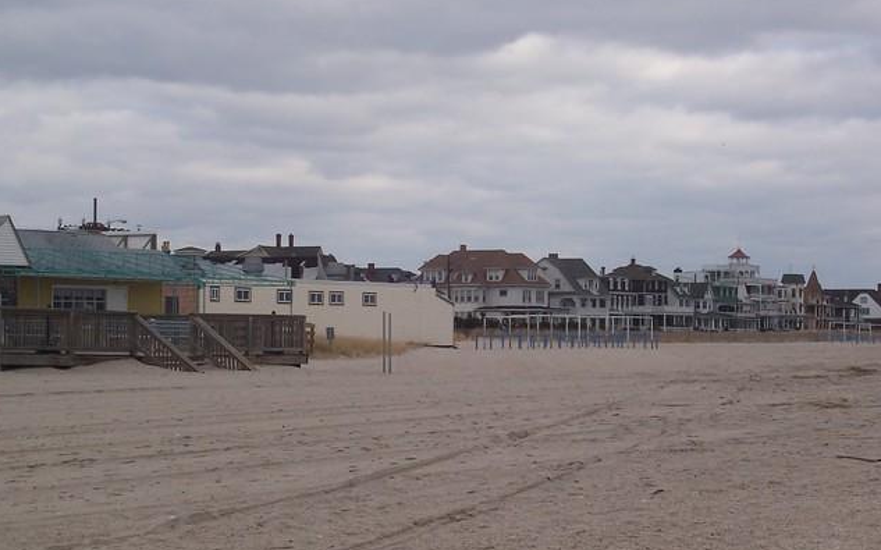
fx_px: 2856
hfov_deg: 17.5
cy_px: 302
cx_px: 438
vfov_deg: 11.0
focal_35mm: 119
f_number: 9.5
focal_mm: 16.8
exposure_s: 1/180
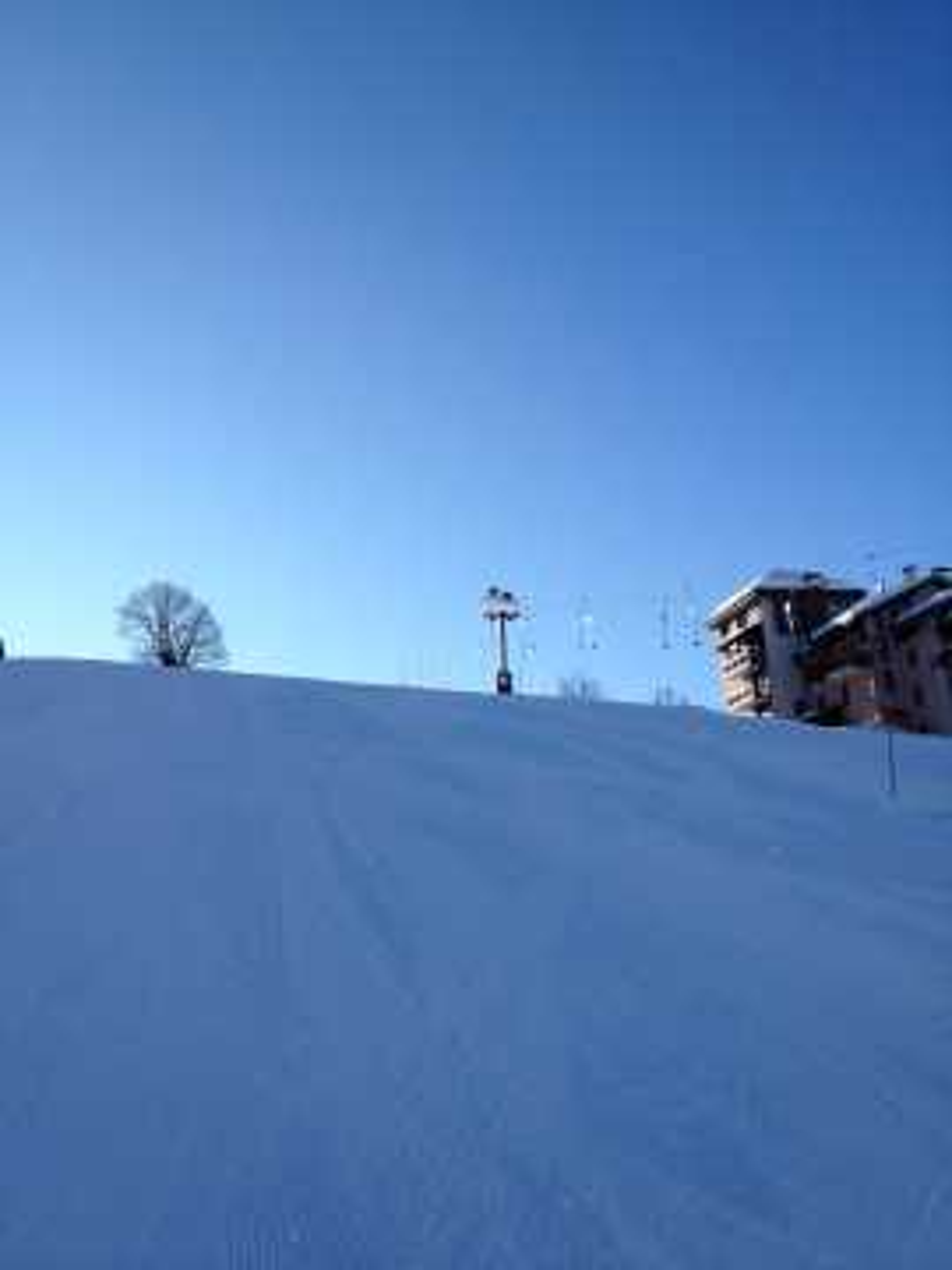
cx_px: 476
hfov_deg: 40.7
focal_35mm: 35
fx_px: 1283
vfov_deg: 52.6
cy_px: 635
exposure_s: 1/1842
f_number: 2.4
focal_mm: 4.28
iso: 64
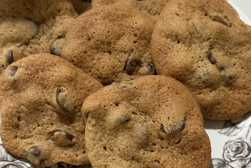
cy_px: 97
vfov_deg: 20.3
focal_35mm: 67
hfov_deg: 30.1
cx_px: 126
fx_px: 467
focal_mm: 6.76
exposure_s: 1/40
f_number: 1.78
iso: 500
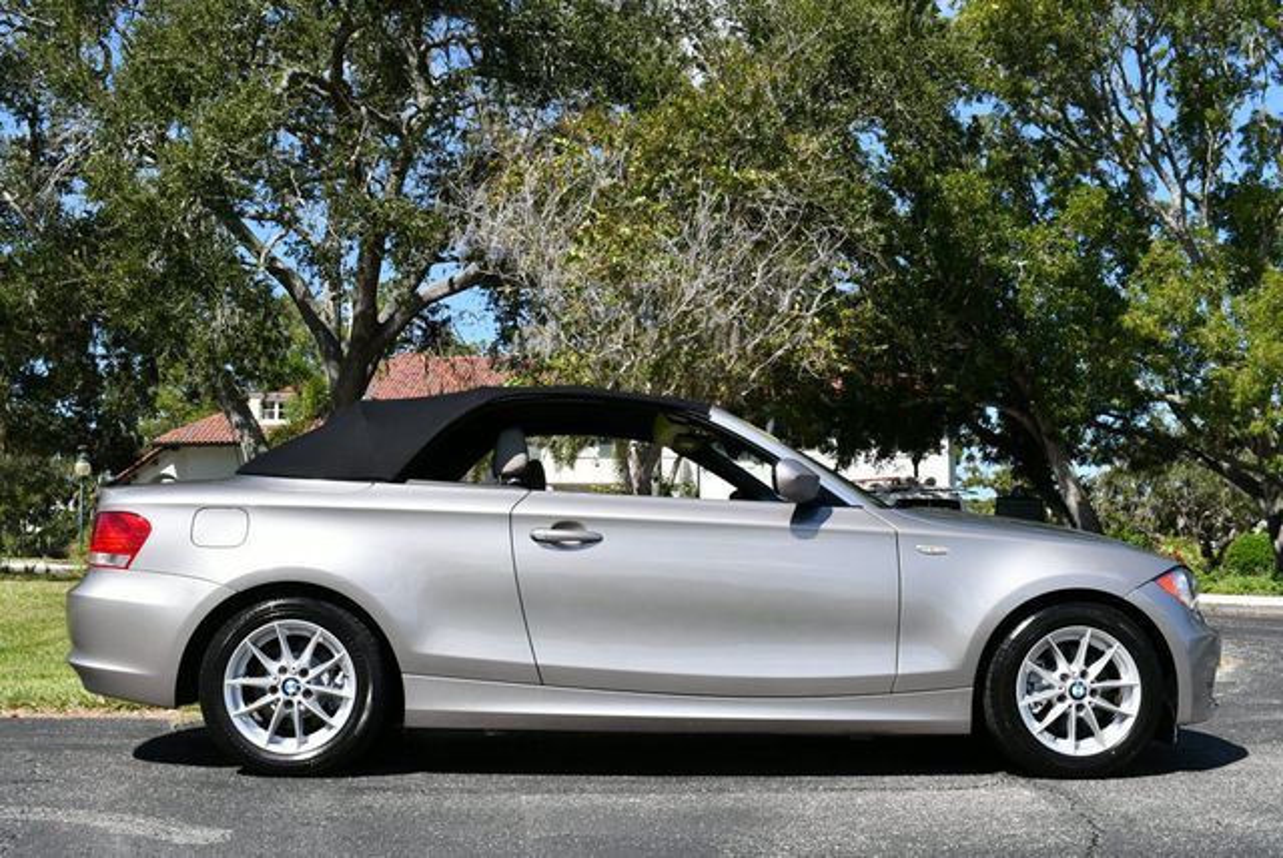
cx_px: 642
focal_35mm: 40
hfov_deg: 48.4
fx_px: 1427
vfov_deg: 33.5
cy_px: 429
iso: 100
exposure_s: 1/320
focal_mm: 20
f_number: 9
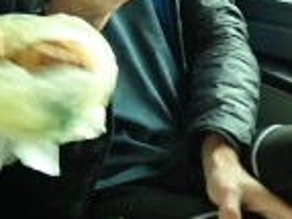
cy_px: -91
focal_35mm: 113
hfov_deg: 17.0
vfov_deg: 12.5
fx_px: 952
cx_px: -10
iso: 400
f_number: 2.5
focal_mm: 6.37
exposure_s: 1/4
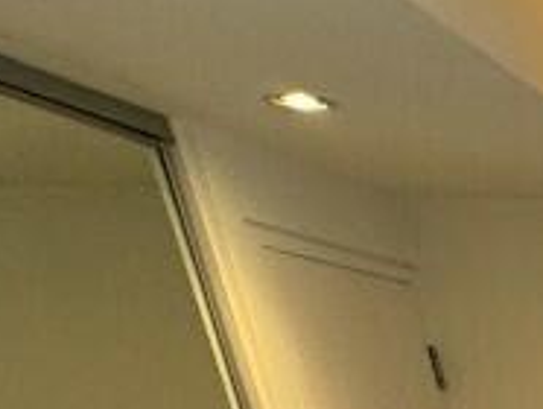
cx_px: 1378
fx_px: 1209
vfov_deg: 14.8
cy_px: 876
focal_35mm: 77
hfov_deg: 14.1
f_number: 2.2
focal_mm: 2.22
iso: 160
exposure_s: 1/50
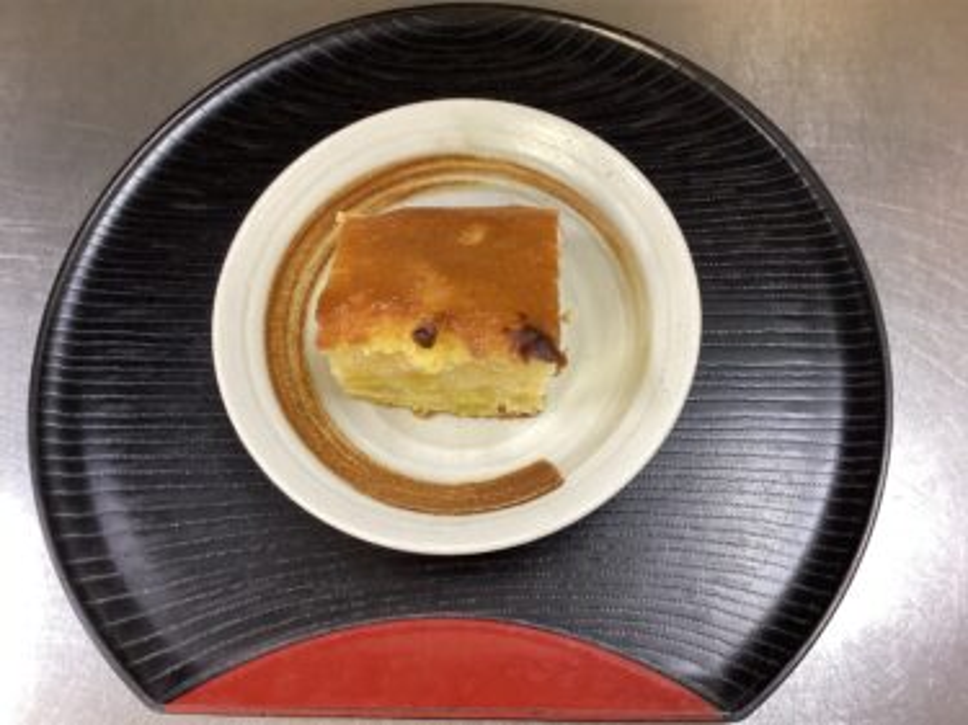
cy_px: 362
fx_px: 867
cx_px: 484
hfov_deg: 58.4
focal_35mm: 31
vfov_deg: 45.4
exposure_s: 1/60
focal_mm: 3.3
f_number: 2.4
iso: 200
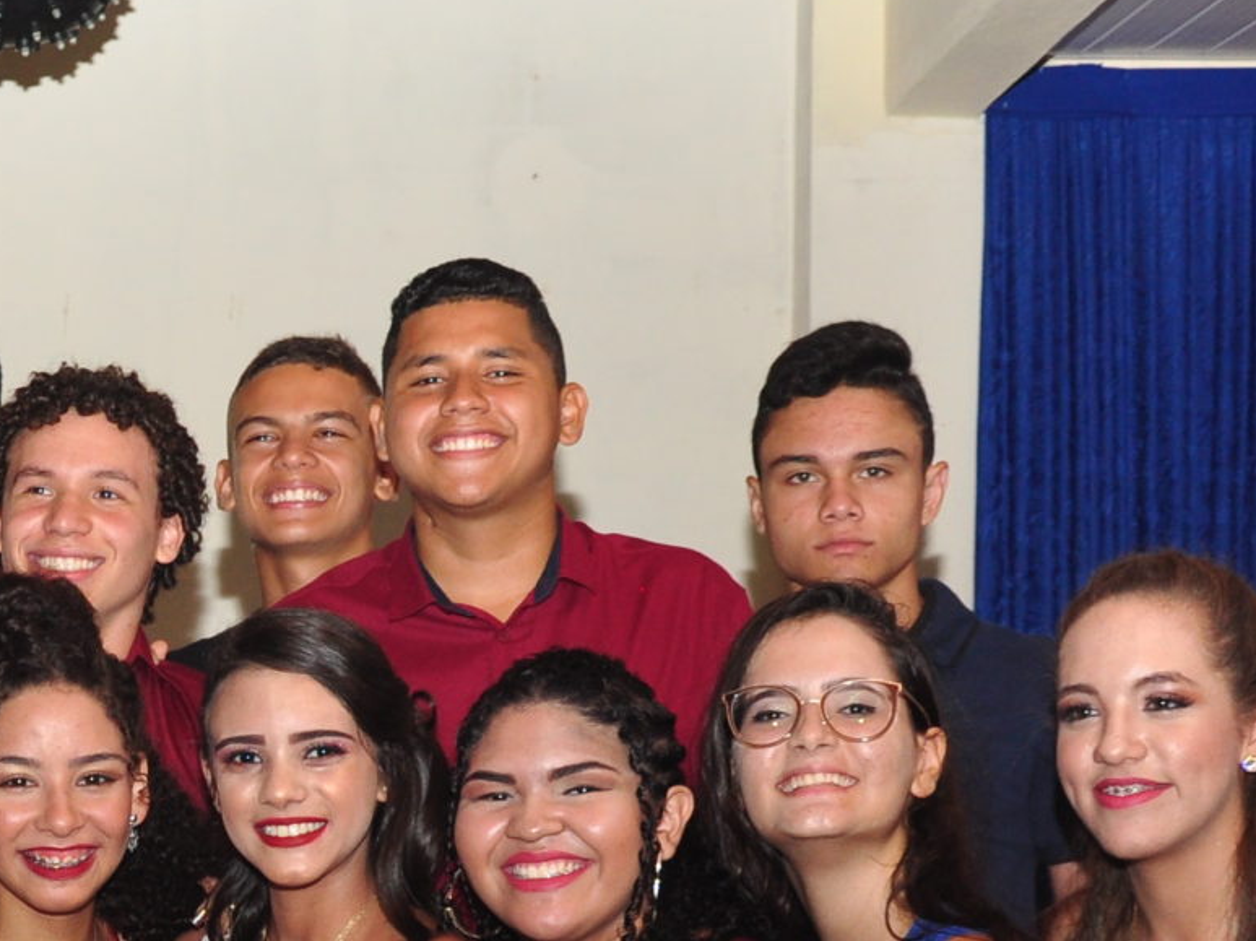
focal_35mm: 105
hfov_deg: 18.1
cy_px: 970
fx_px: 3808
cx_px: -115
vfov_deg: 13.9
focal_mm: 22
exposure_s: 1/125
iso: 400
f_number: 3.8
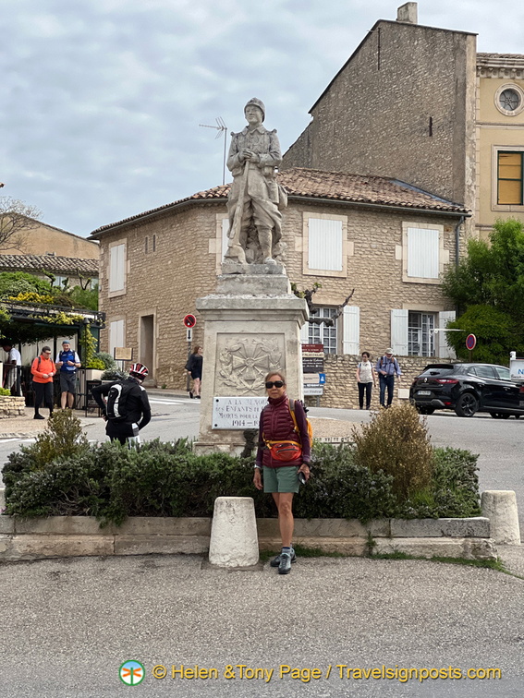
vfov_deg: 25.3
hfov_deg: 19.1
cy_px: 349
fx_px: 1554
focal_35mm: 77
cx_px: 262
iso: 200
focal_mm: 9
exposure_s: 1/4219
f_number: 2.8
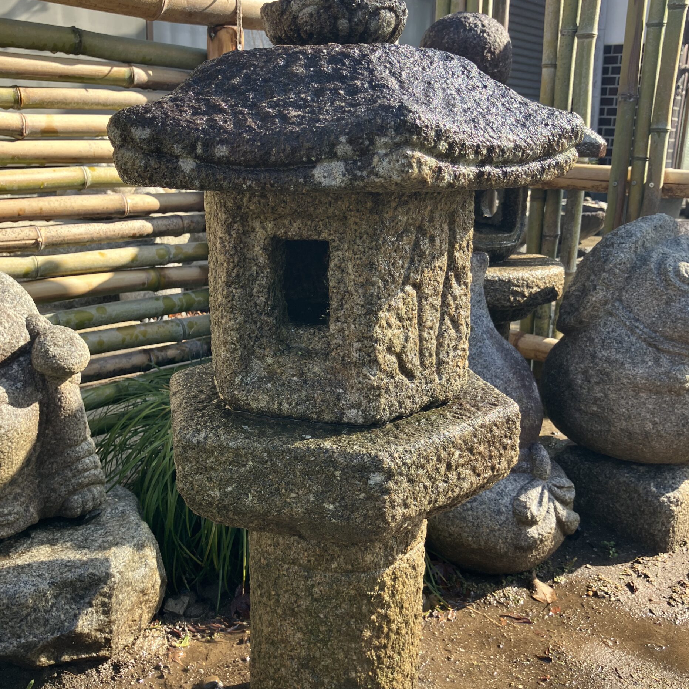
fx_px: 766
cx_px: 337
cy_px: 327
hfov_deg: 48.4
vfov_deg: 48.4
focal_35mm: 34
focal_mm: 3.99
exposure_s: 1/296
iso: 32
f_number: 1.8
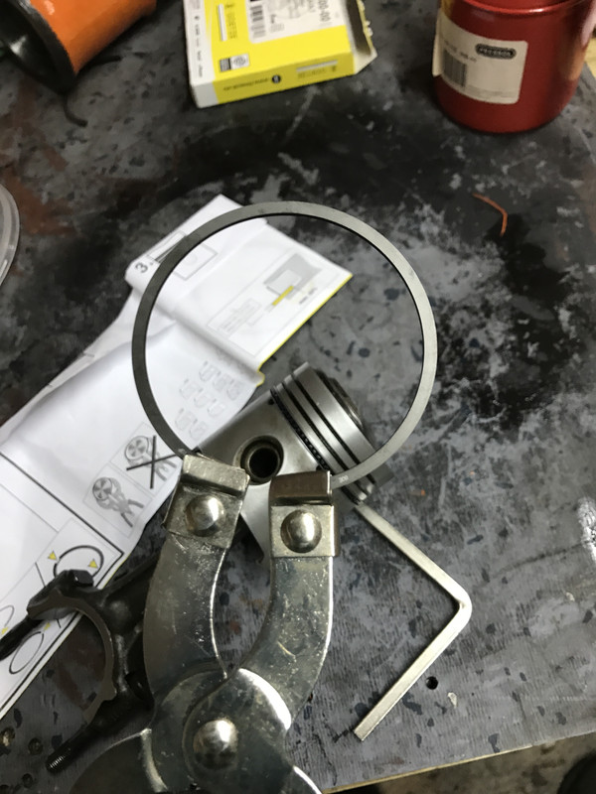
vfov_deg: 63.4
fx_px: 643
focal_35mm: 28
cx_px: 298
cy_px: 397
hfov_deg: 49.7
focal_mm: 3.99
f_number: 1.8
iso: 50
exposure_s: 1/17
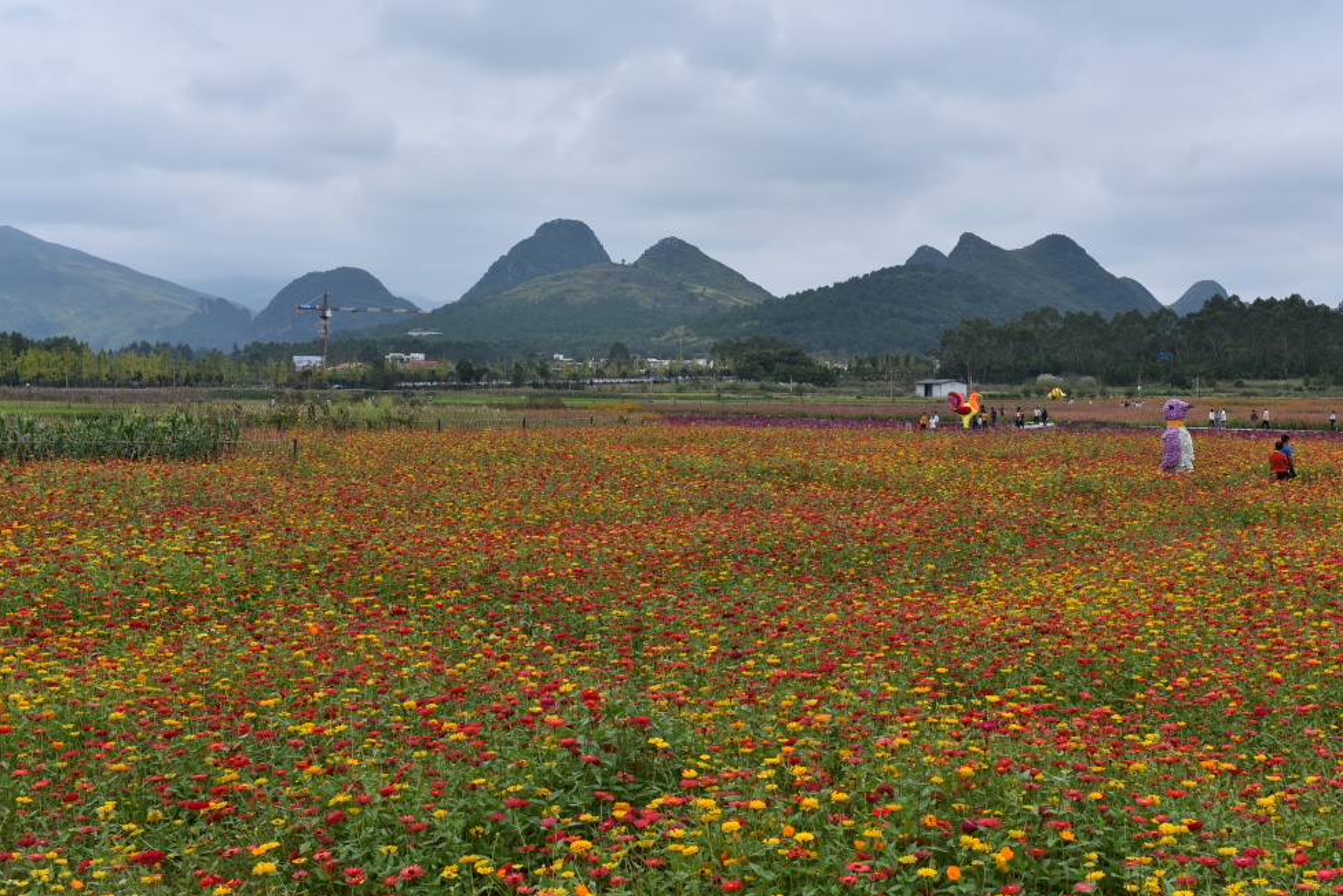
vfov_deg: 31.1
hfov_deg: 45.3
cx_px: 751
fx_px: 1605
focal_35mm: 43
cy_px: 350
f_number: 5.6
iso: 100
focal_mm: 35
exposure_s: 1/1250
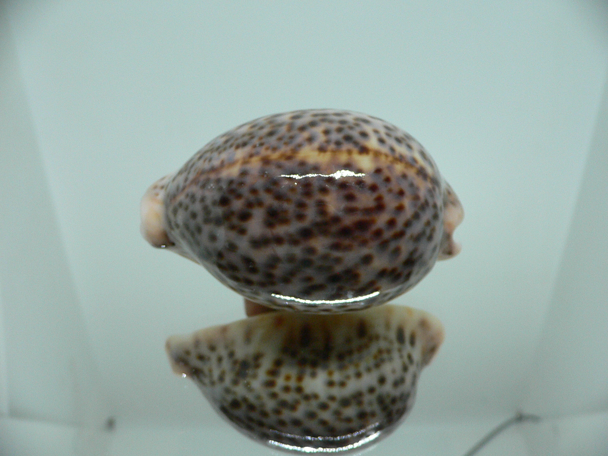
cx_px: 304
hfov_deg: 52.6
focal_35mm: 35
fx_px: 615
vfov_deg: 40.7
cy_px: 228
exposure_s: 1/60
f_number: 2.8
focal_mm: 4.6
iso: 200
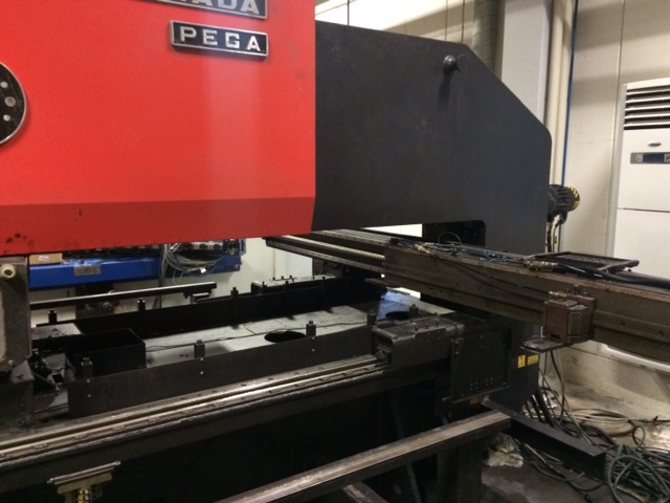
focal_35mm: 29
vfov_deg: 48.2
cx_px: 335
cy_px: 252
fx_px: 561
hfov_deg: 61.7
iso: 400
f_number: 2.2
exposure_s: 1/15
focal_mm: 4.15
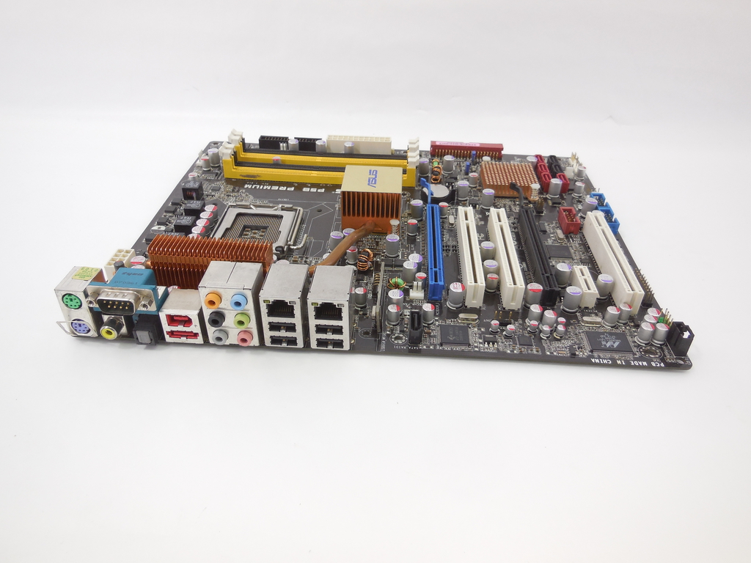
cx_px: 376
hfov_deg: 69.4
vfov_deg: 54.9
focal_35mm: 25
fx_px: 542
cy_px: 282
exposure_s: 1/50
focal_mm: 4.5
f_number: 3.1
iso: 125
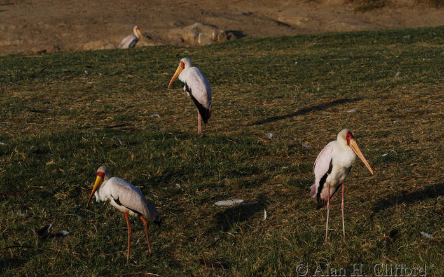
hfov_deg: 9.4
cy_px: 137
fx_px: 2692
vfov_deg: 5.9
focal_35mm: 223
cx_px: 222
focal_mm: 145
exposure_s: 1/250
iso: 100
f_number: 9
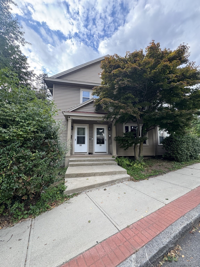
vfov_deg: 102.1
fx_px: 108
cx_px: 100
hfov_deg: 85.7
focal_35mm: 14
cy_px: 134
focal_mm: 2.22
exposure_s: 1/210
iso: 40
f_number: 2.2
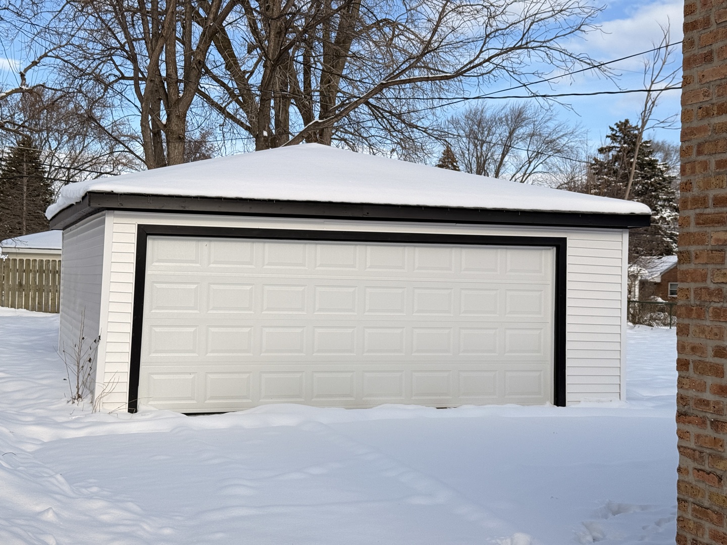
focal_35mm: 48
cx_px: 364
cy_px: 272
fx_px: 1008
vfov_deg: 30.3
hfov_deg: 39.7
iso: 64
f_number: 1.78
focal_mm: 6.76
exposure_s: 1/5208
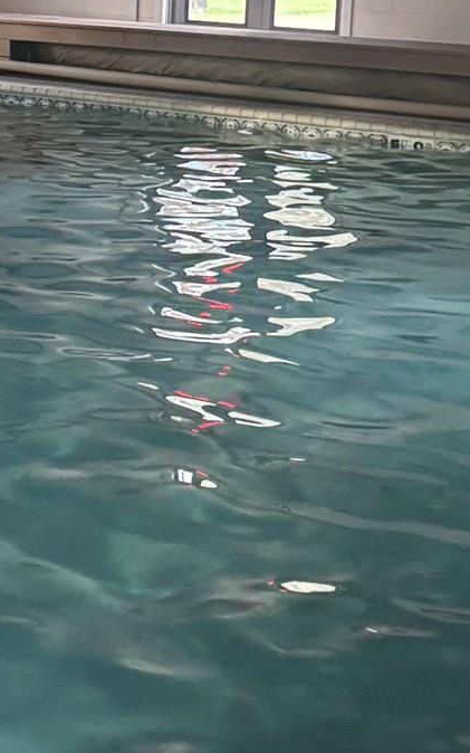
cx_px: -22
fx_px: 1784
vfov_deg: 23.2
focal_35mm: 87
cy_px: 79
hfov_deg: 14.7
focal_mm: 6.76
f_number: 1.78
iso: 800
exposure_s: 1/56
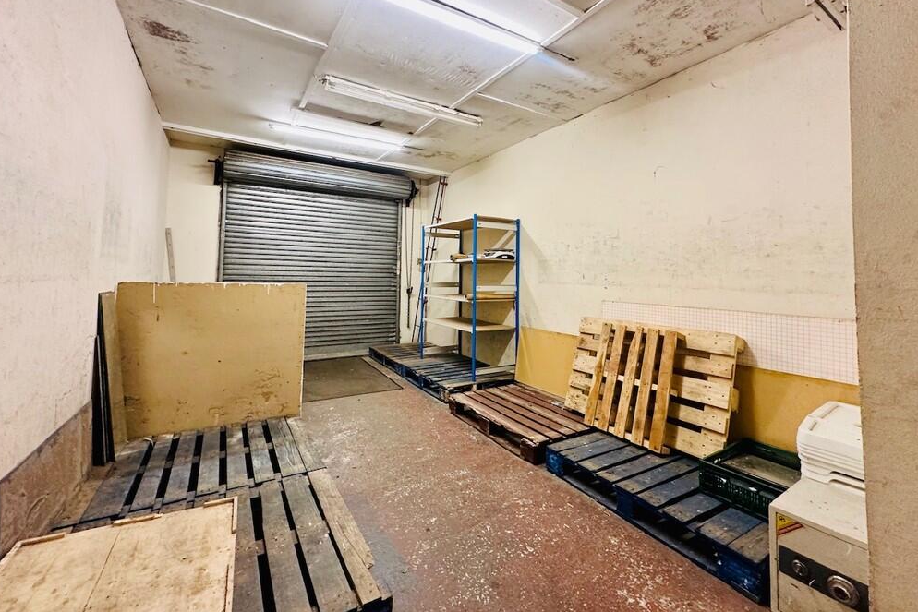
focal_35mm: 15
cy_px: 258
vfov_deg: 76.8
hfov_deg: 100.4
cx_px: 446
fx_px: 383
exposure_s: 1/50
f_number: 2.2
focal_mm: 2.22
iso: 250
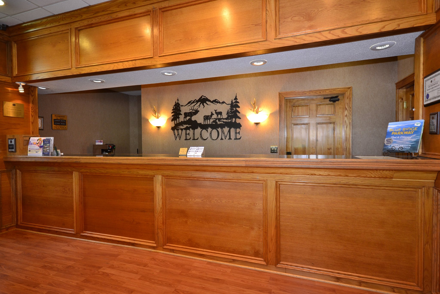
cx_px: 220
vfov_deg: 63.2
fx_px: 238
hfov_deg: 85.4
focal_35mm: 20
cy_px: 147
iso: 400
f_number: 5.6
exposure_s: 1/10
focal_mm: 13
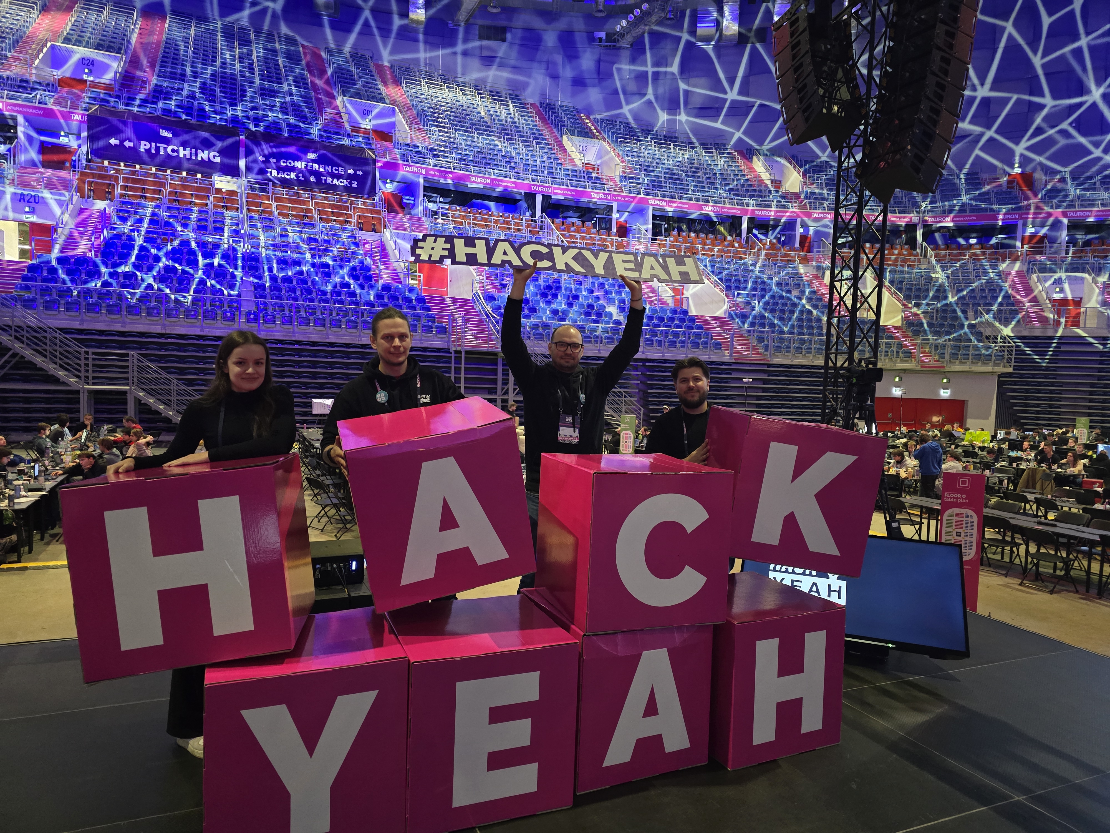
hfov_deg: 73.9
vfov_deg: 58.9
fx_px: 738
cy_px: 416
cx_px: 555
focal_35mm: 23
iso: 1600
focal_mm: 6.3
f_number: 1.7
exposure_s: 1/16.7
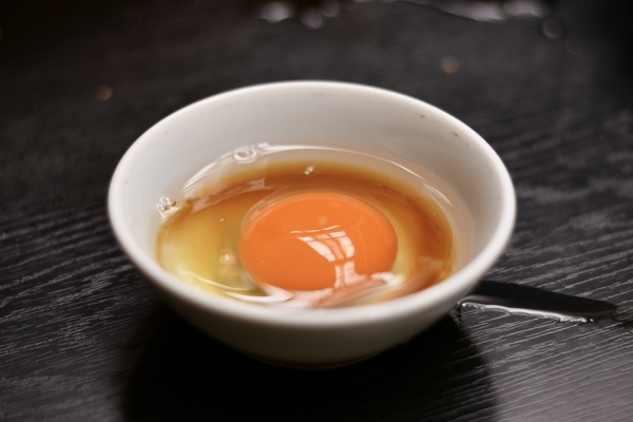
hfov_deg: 39.6
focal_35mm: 50
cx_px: 316
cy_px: 211
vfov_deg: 27.0
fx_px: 879
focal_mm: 50
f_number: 2
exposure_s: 1/50
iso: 200
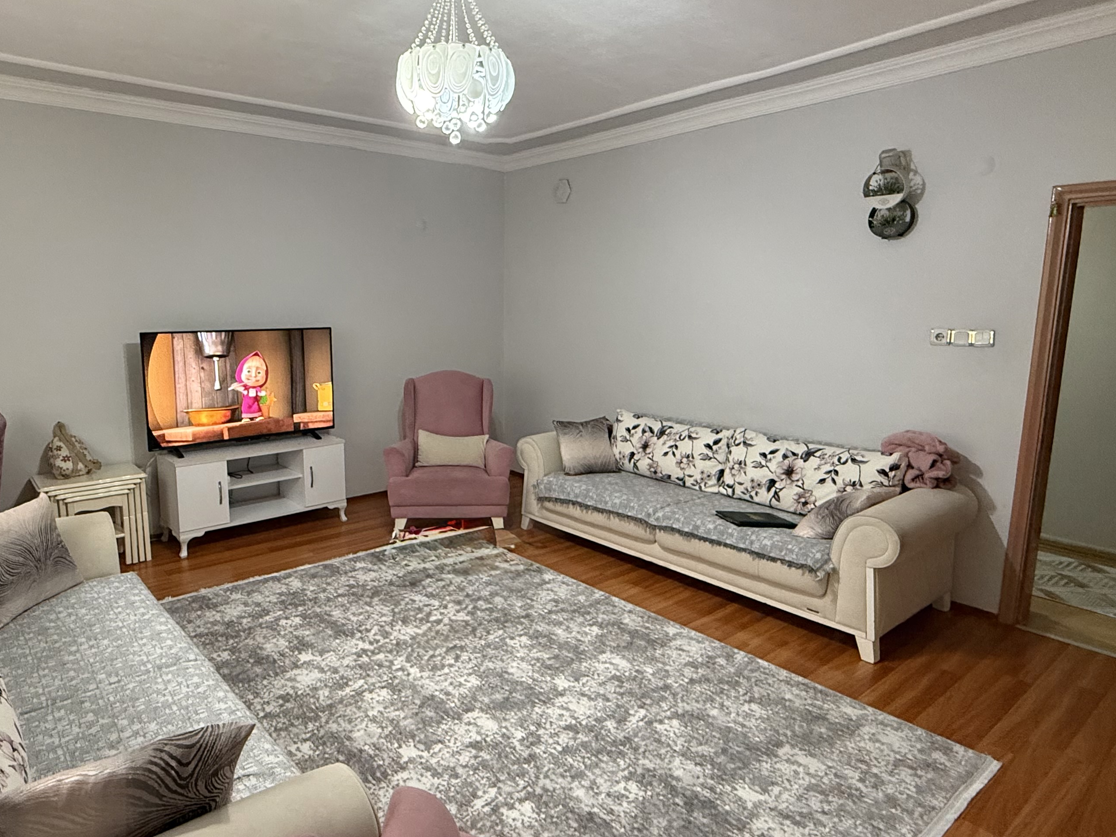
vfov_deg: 61.1
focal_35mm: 22
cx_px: 471
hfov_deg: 75.9
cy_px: 412
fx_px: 709
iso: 500
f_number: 2.2
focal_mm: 2.22
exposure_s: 1/50
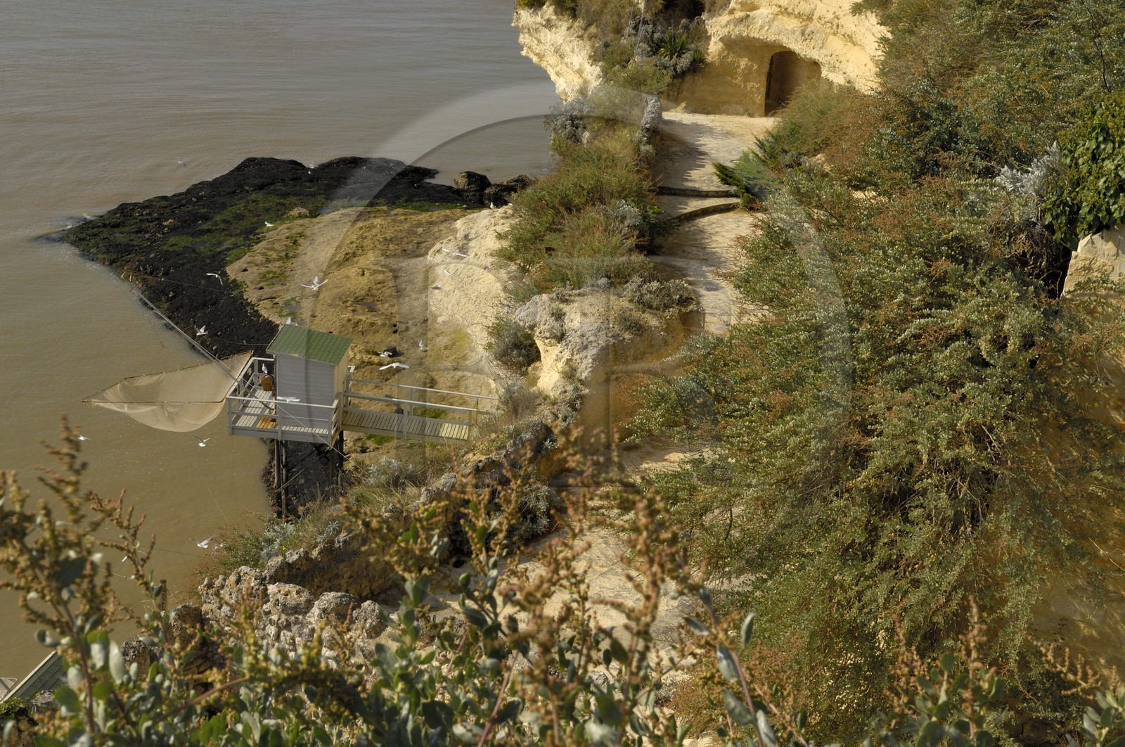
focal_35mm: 42
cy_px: 374
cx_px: 562
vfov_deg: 31.8
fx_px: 1311
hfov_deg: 46.5
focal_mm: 28
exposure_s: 1/160
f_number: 13
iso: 100
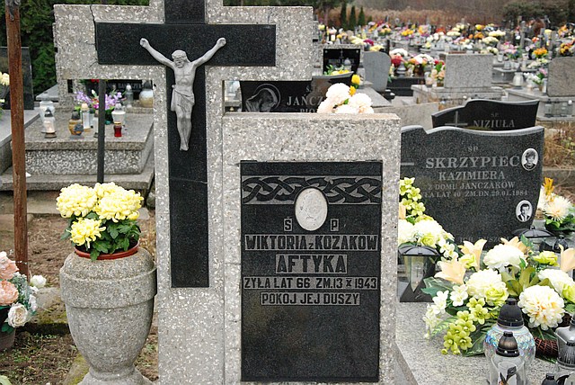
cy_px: 192
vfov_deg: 22.7
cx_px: 288
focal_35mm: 60
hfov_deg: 33.4
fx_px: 959
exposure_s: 1/400
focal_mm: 40
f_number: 4.8
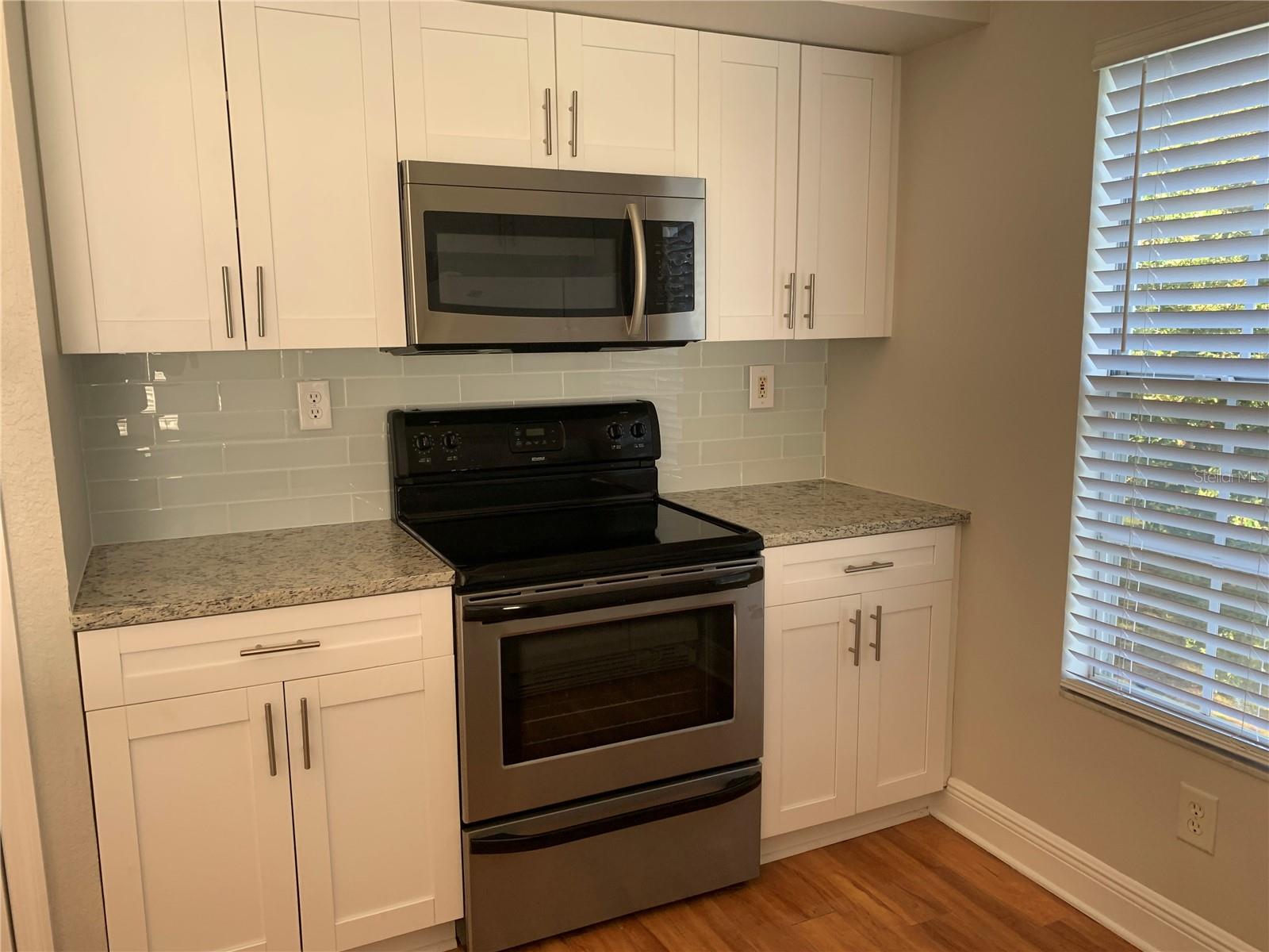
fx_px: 953
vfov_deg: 53.1
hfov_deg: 67.3
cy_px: 476
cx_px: 634
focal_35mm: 26
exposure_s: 1/121
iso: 80
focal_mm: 4.25
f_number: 1.8
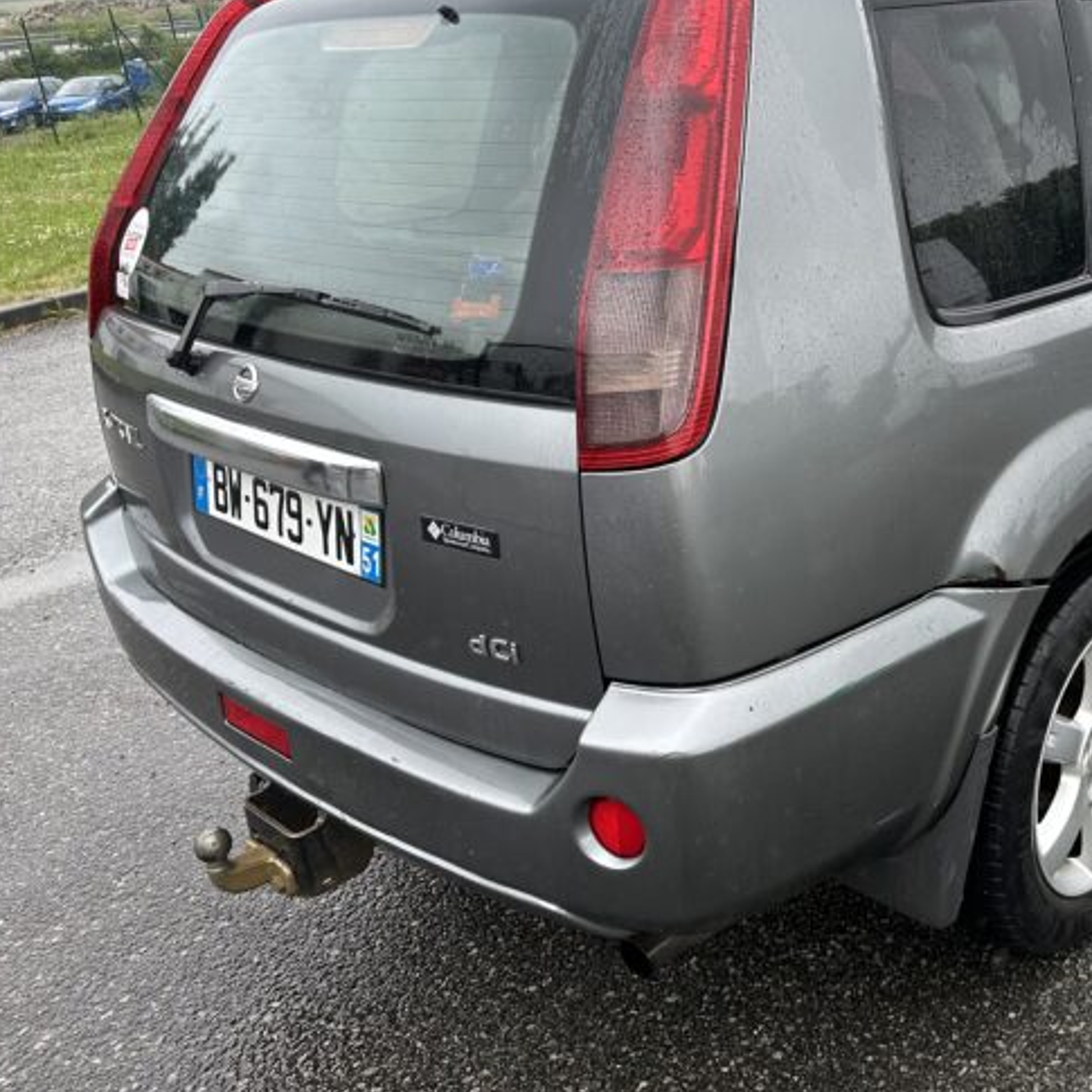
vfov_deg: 46.9
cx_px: 876
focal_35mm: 35
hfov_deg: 44.9
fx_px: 1249
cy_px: 435
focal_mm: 6.86
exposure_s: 1/704
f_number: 1.78
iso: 80
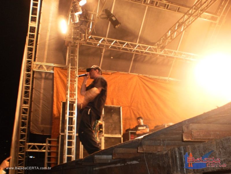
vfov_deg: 39.7
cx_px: 116
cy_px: 87
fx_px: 240
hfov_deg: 51.4
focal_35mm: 36
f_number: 3.1
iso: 160
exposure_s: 1/30
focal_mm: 6.3
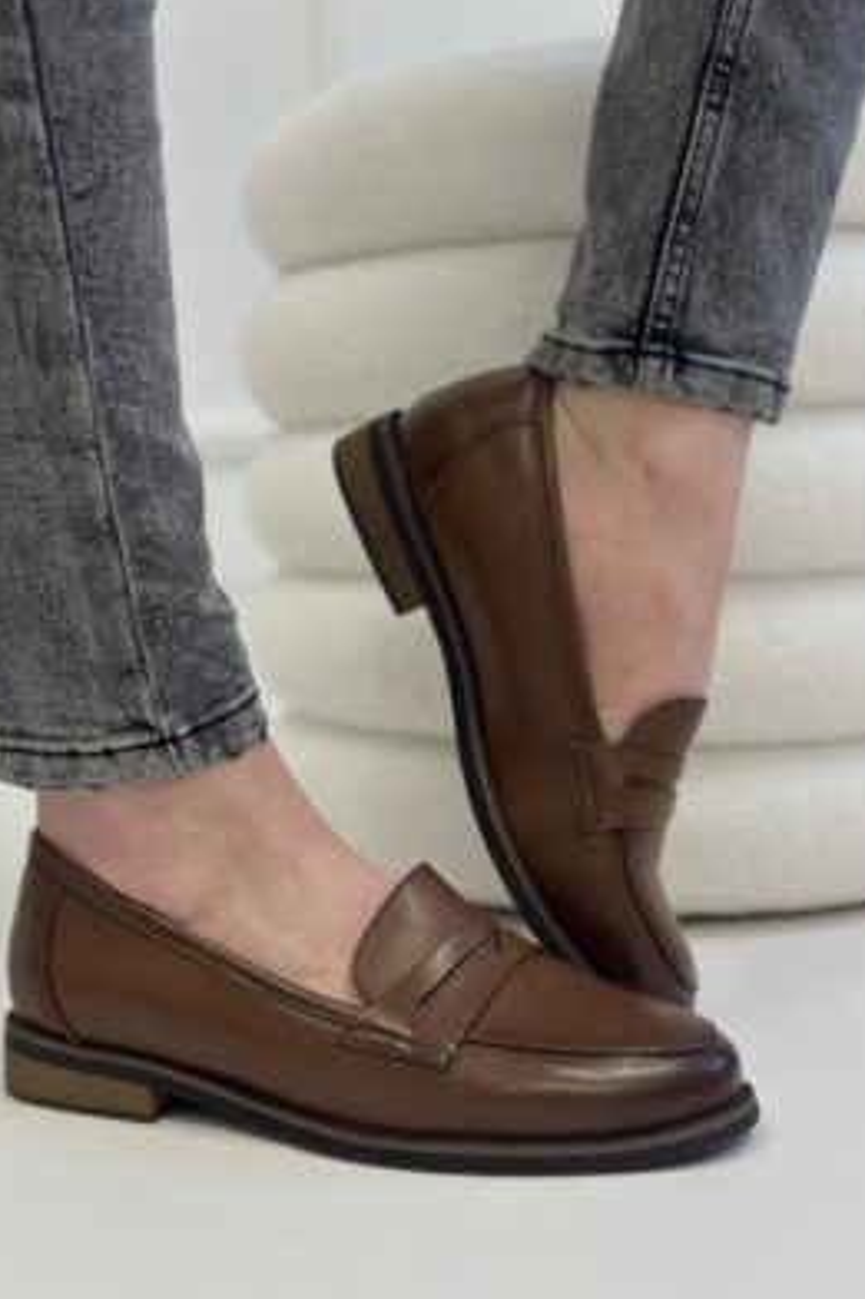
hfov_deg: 26.5
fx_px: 1840
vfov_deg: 38.9
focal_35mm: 51
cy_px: 646
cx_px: 404
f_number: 1.78
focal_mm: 6.86
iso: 160
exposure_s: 1/100
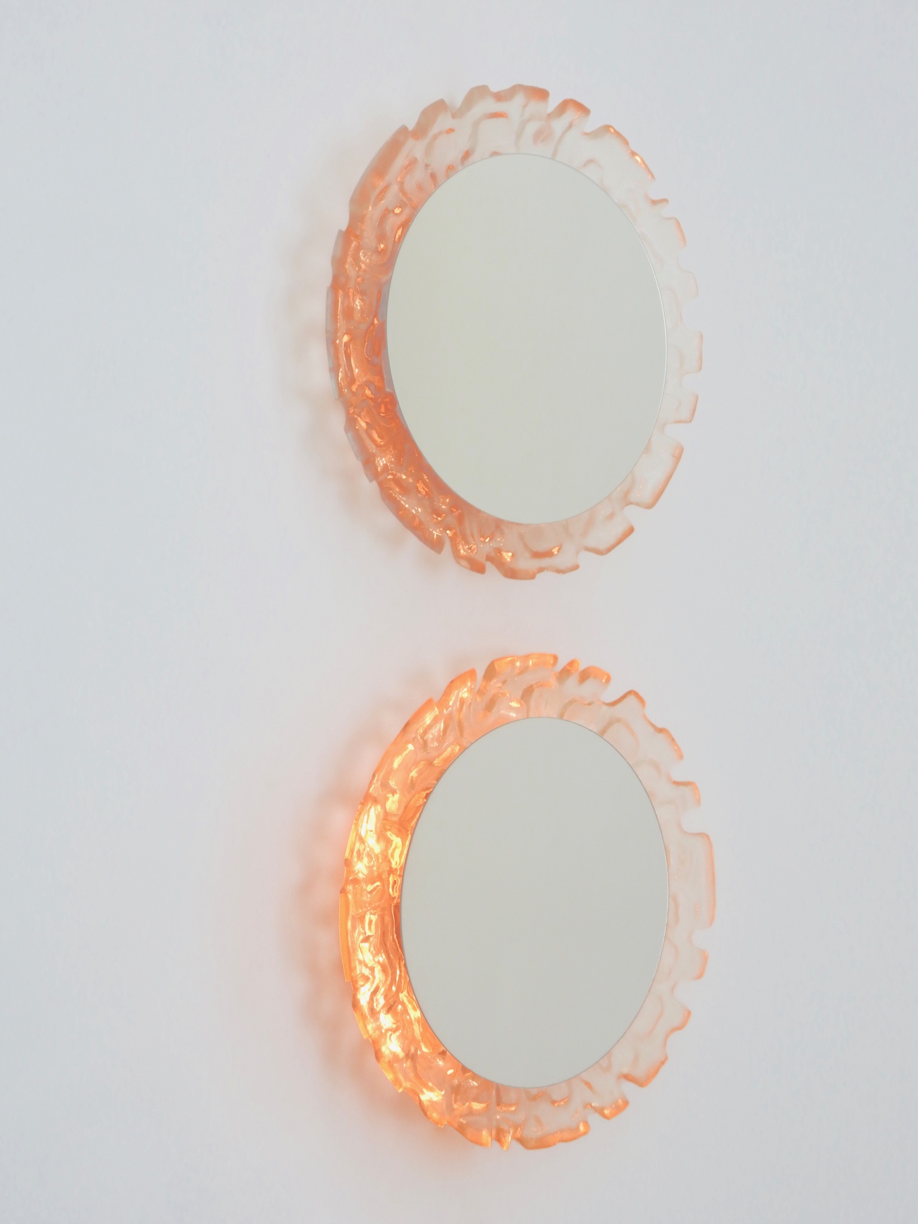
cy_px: 612
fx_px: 2122
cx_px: 459
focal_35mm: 60
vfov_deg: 32.2
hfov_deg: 24.4
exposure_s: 1/20
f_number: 5.6
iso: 125
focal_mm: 10.7
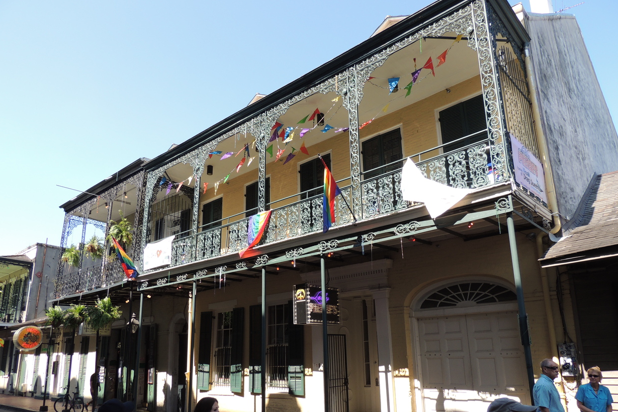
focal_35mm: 26
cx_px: 303
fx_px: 446
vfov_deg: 49.4
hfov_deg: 69.4
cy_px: 238
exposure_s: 1/400
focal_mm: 4.3
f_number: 3
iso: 100
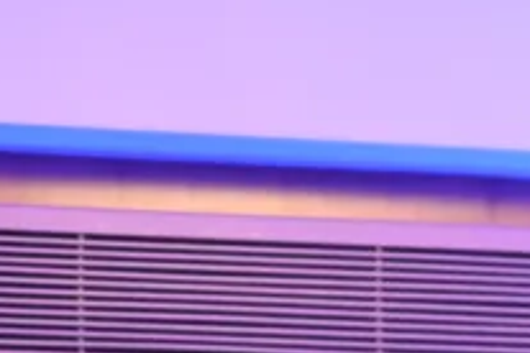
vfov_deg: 3.9
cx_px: 696
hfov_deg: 5.9
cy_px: 830
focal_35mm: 347
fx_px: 5108
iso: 3200
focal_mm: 70
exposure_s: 1/250
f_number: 2.8
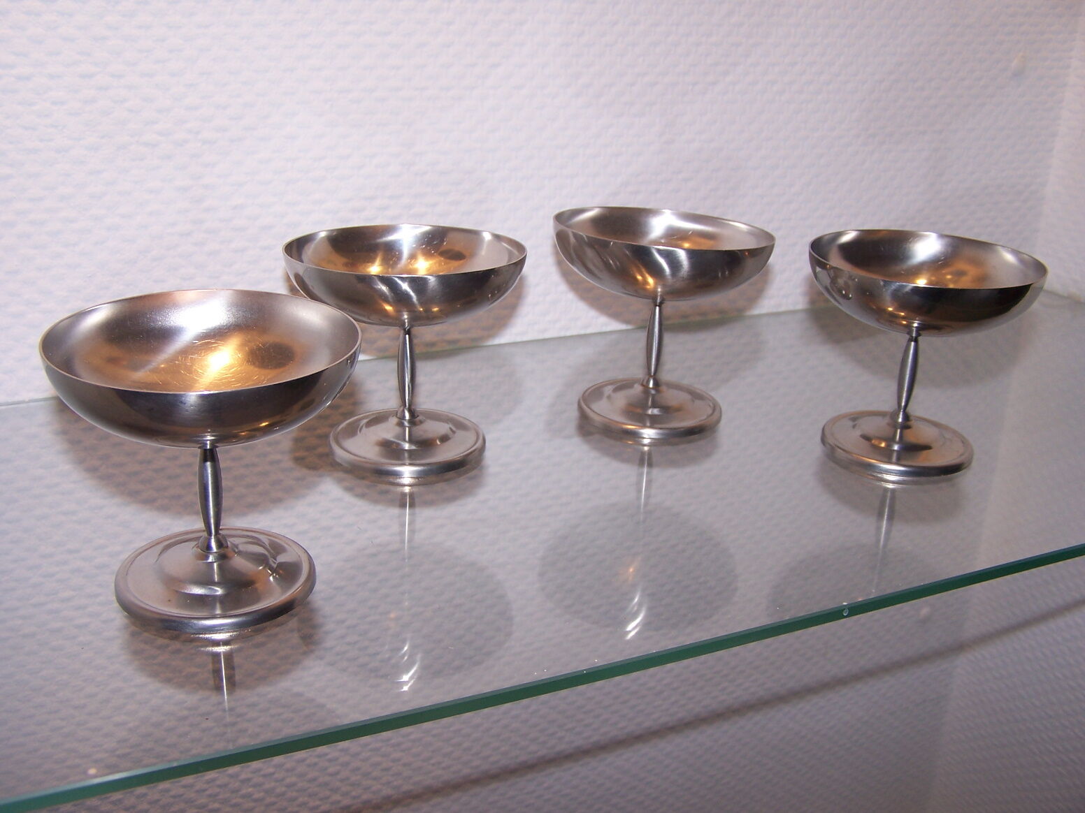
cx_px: 542
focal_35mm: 38
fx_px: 1191
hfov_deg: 49.0
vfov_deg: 37.7
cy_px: 406
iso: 80
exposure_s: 1/60
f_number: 2.8
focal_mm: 6.3
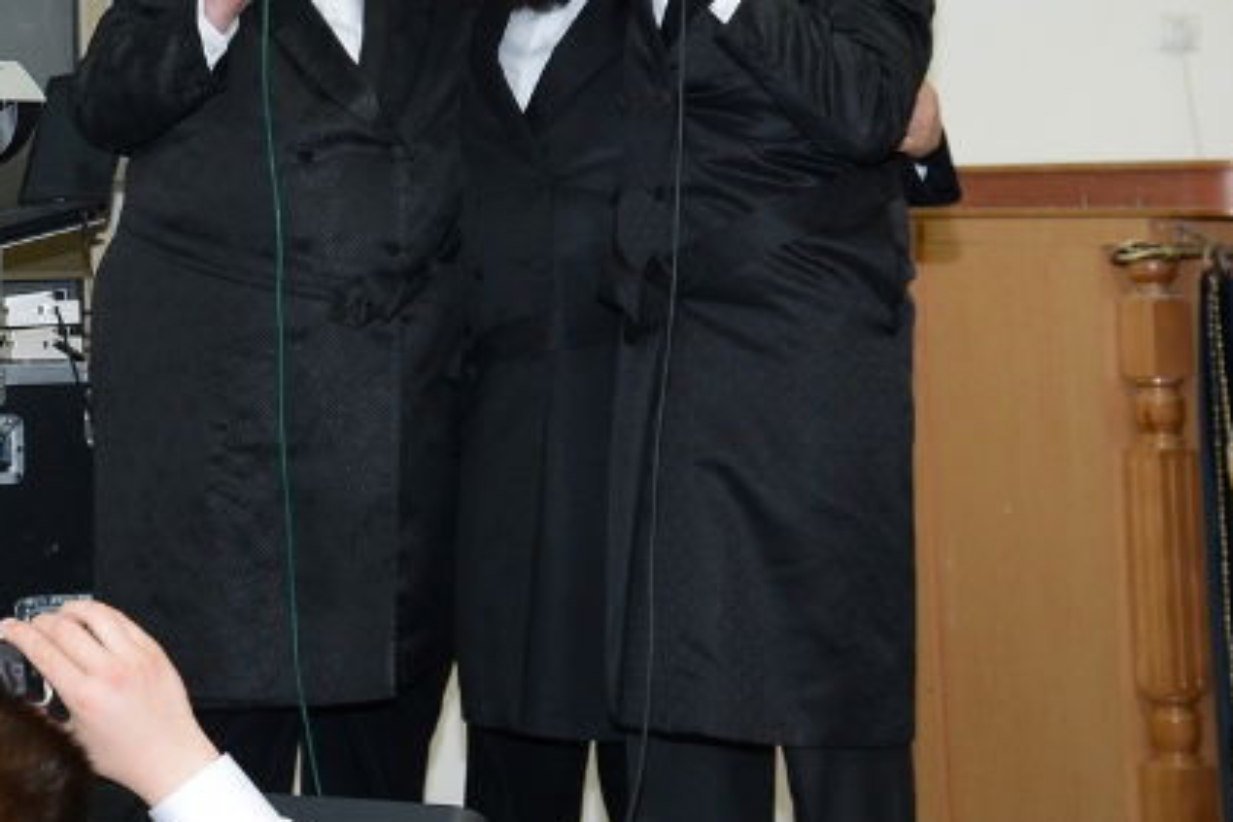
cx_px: 204
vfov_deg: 12.4
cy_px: 16
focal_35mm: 109
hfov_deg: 18.5
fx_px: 3733
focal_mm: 45
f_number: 5
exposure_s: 1/125
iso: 800
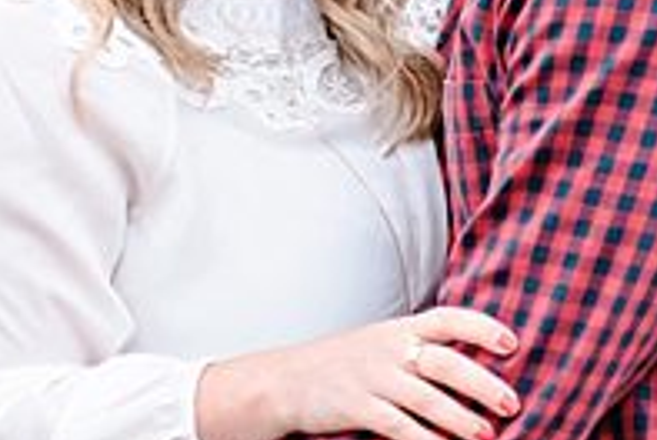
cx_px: 1001
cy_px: -148
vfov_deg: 5.8
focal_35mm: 238
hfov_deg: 8.4
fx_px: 4350
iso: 500
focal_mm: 50
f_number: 1.4
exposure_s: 1/8000
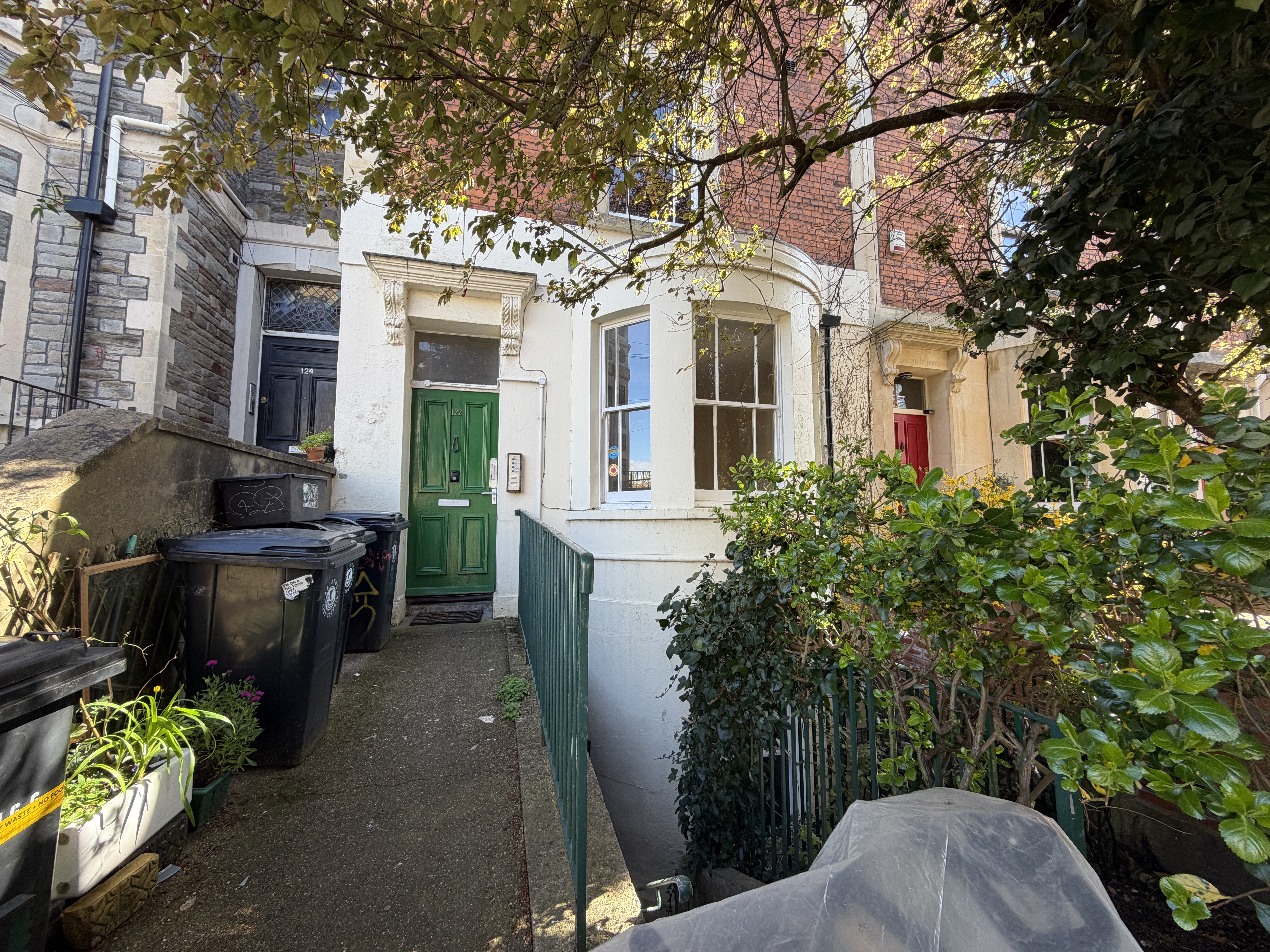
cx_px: 635
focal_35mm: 14
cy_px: 476
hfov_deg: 102.1
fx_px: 514
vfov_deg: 85.7
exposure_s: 1/121
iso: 64
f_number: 2.2
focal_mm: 2.22
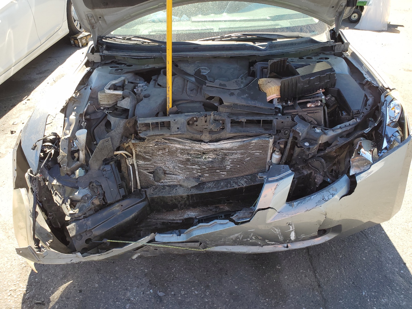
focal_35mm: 26
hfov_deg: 67.3
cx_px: 206
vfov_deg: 53.1
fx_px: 309
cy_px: 154
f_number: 1.5
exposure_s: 1/270
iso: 50
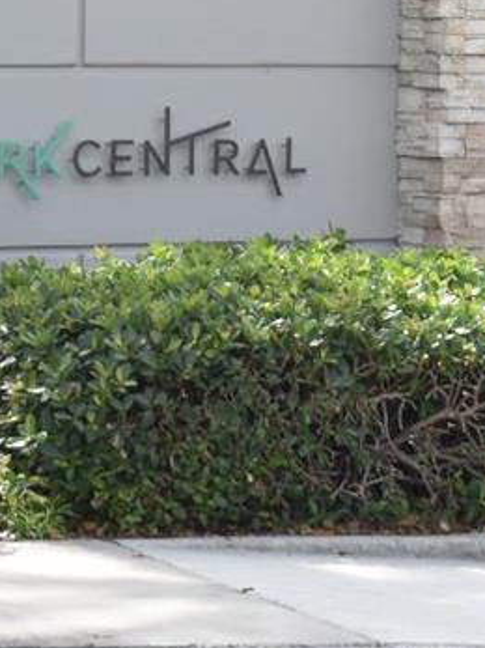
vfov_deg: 6.2
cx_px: -420
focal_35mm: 319
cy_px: -121
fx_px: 5963
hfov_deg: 4.6
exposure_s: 1/250
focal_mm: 48
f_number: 8
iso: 200
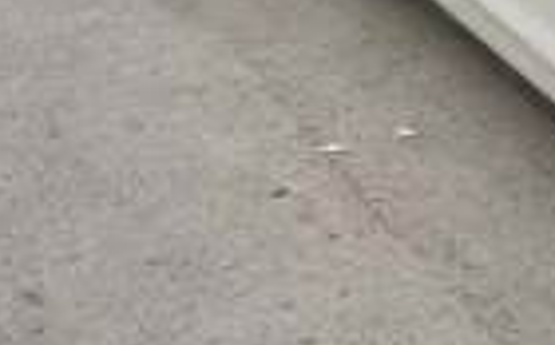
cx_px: 886
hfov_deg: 19.4
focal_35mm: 90
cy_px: 89
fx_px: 1359
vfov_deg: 14.4
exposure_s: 1/1490
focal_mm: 4.2
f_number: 1.6
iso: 32
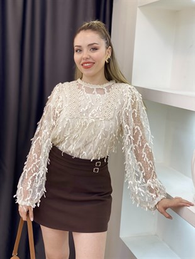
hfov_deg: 28.0
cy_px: 130
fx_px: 390
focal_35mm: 52
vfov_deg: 36.8
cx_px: 98
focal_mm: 6
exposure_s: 1/100
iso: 64
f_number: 2
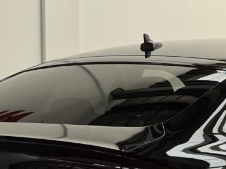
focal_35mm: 163
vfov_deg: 9.0
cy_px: 178
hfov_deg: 12.1
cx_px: 74
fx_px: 1064
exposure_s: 1/121
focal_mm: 9
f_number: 2.8
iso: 200
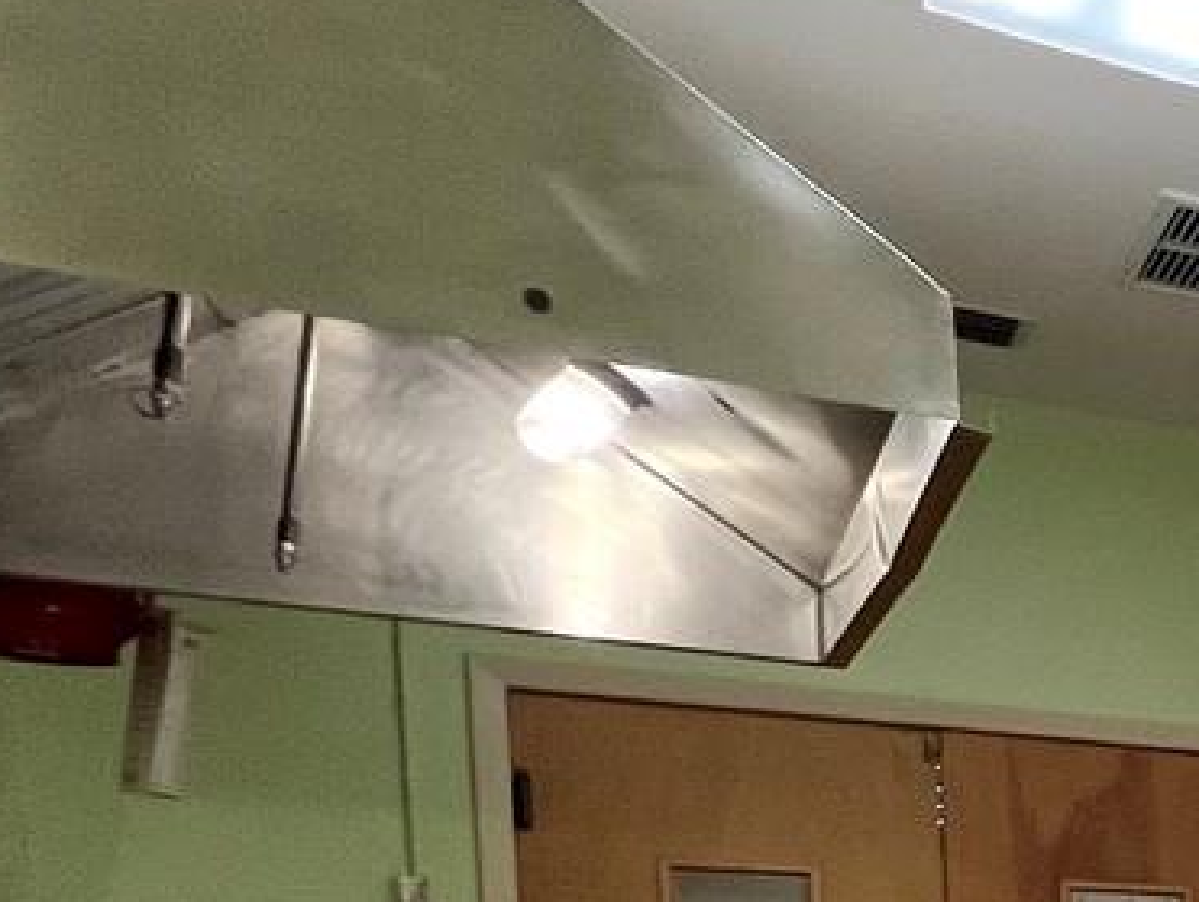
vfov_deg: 22.8
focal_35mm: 56
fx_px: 1942
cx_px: 2337
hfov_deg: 19.9
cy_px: 1222
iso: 64
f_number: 1.8
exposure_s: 1/120
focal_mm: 1.57
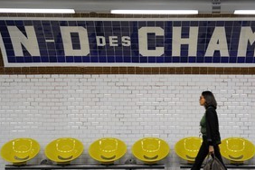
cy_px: 75
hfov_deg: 24.6
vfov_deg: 16.6
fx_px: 581
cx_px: 172
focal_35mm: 82
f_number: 5
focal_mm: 55
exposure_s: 1/60
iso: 800
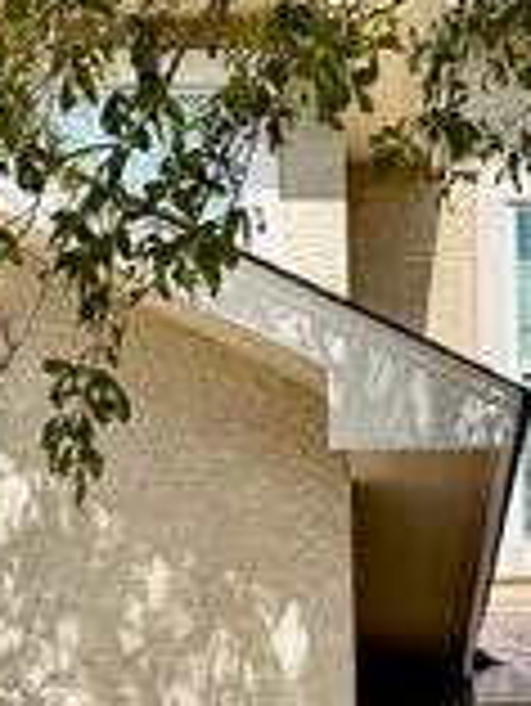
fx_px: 2083
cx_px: 414
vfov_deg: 17.4
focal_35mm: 102
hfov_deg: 14.5
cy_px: 1055
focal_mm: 6.76
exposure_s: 1/2105
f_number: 1.78
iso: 80
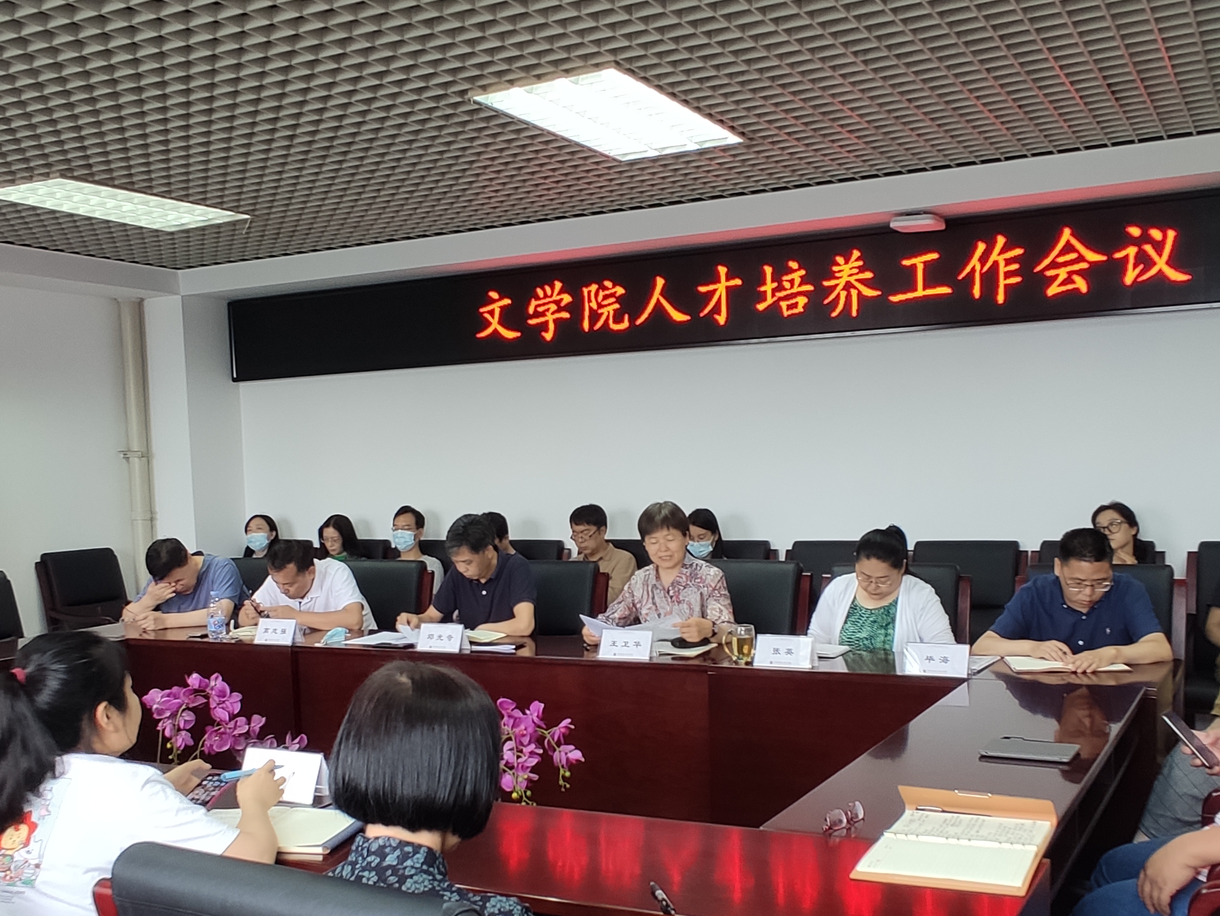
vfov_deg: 39.1
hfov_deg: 51.3
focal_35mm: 36
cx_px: 602
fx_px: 1269
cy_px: 622
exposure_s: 1/40
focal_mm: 2.25
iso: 307
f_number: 2.2
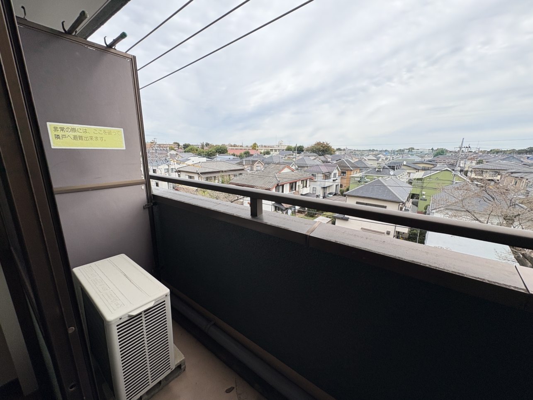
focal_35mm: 14
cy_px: 200
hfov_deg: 102.1
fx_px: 216
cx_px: 266
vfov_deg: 85.7
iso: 50
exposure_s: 1/687
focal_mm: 2.22
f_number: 2.2
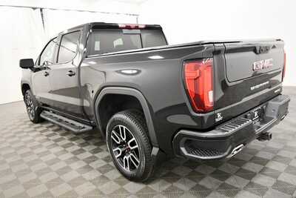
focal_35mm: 27
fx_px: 222
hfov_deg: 67.4
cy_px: 99
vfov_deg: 48.0
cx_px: 148
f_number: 5.6
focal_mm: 18
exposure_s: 1/125
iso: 2500
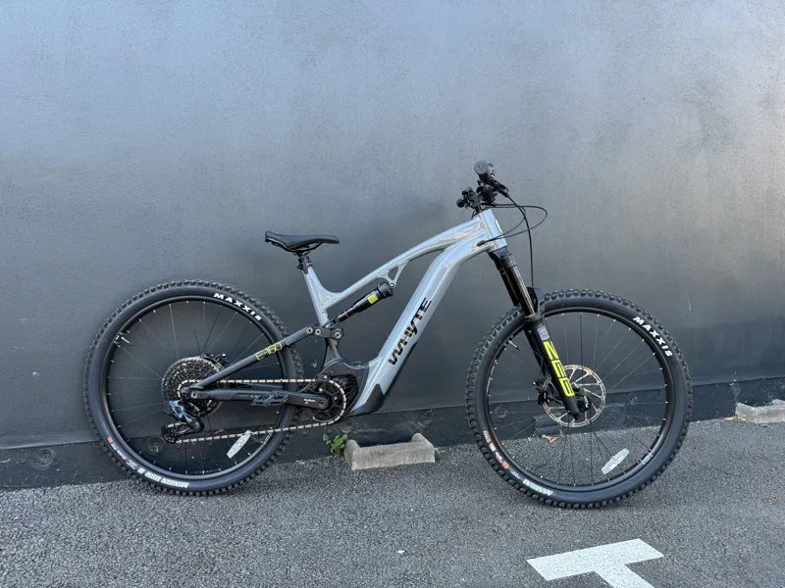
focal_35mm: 24
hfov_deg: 71.6
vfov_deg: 56.8
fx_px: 544
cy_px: 294
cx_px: 392
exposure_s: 1/121
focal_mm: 6.76
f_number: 1.78
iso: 64
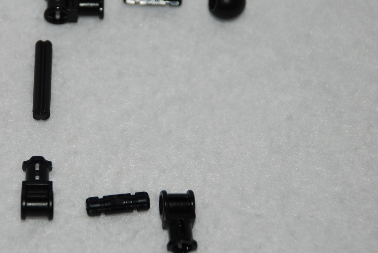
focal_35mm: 215
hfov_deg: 9.6
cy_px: 72
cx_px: 124
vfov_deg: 6.4
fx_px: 2258
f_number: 5.6
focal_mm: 95
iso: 100
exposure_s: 1/60
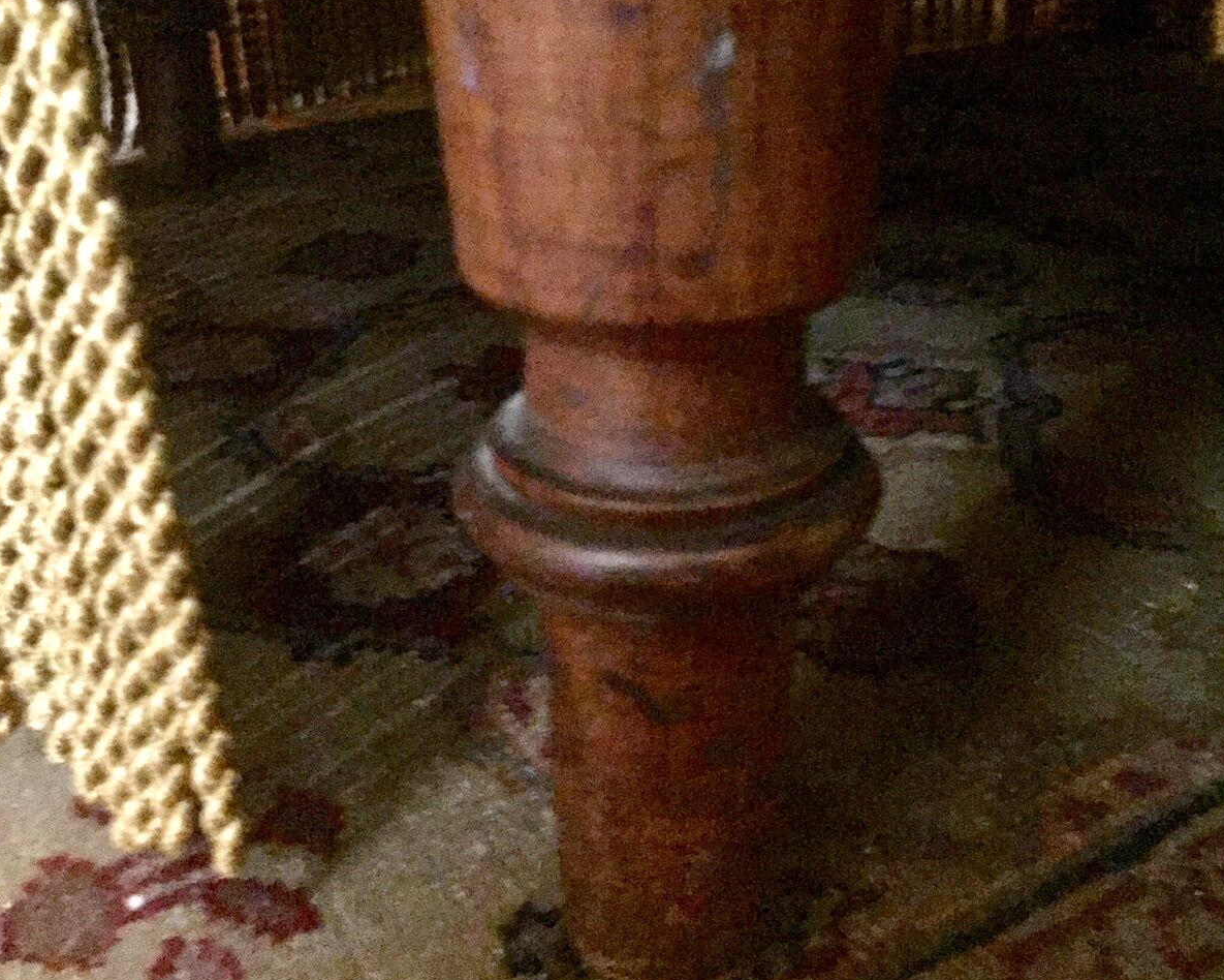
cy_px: 333
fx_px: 1413
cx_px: 629
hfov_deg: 46.8
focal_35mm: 39
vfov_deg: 37.8
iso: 2000
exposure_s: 1/17
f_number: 2.2
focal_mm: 4.15
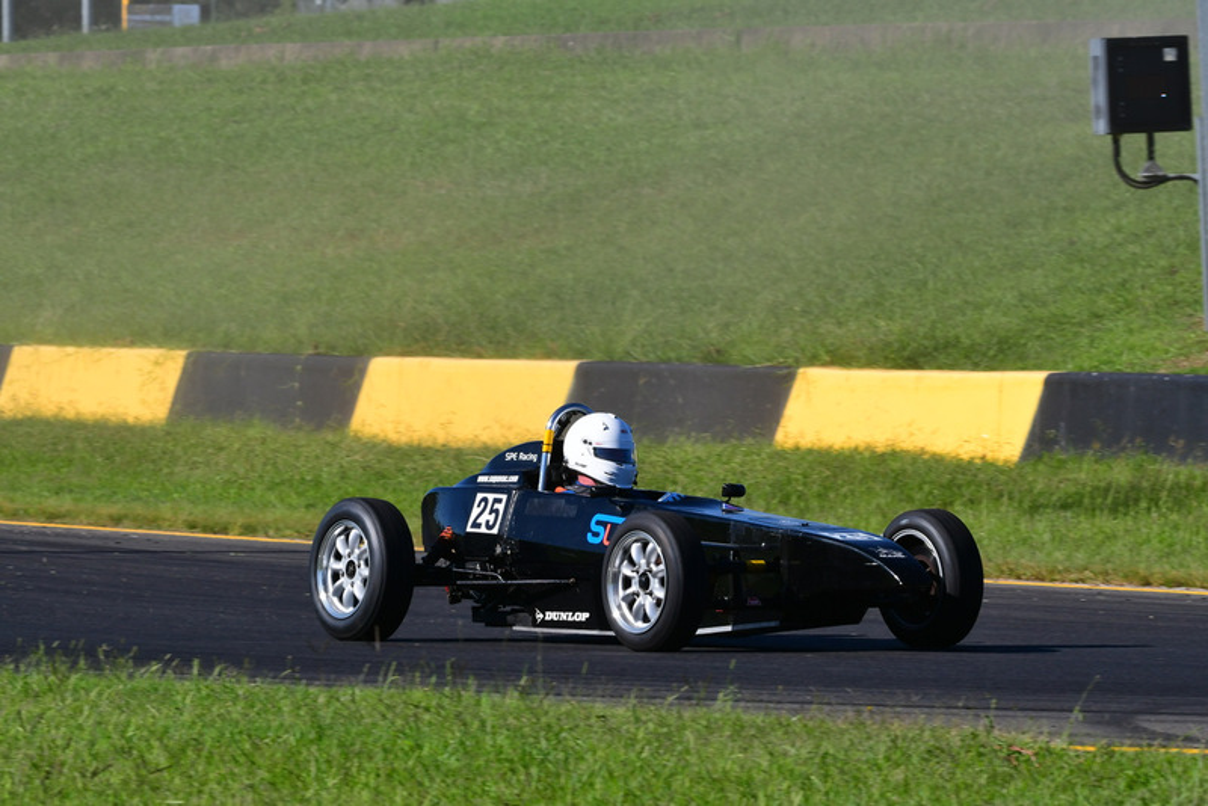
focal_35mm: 300
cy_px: 403
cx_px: 604
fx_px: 10070
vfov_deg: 4.6
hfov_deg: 6.9
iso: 500
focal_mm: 200
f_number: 13
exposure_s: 1/640
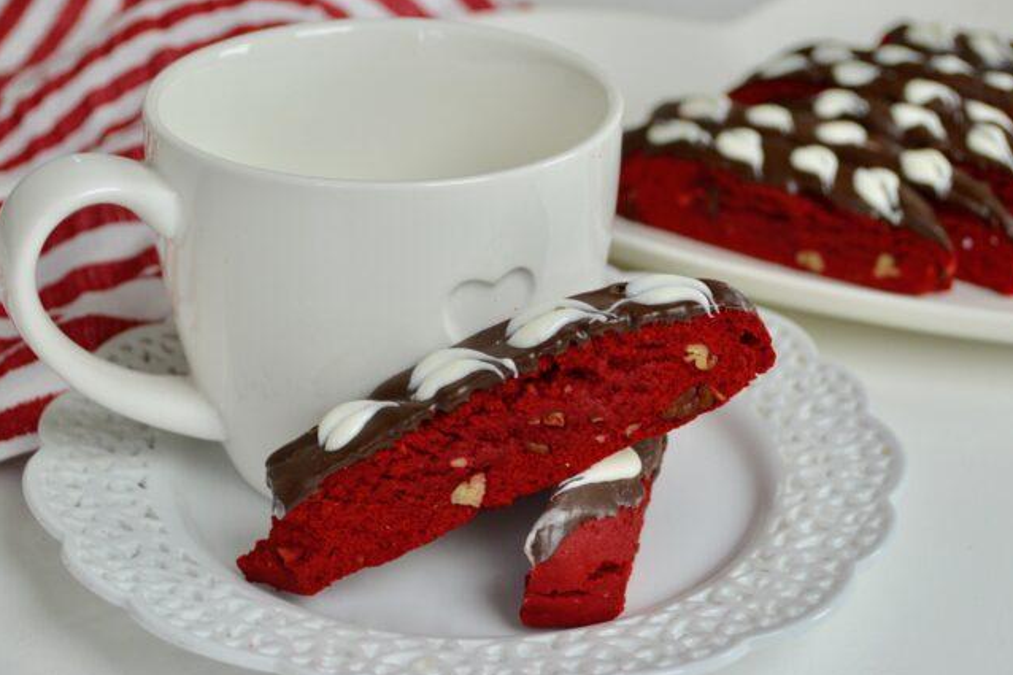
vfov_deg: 20.9
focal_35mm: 65
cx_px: 502
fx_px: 1828
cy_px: 327
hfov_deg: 31.0
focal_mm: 36
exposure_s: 1/125
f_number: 5.3
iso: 400
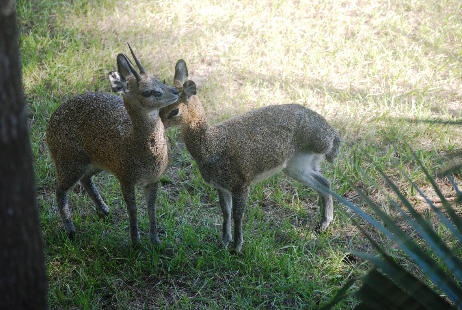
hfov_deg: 8.1
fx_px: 3276
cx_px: 231
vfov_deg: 5.4
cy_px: 155
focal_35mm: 255
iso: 400
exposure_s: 1/160
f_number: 4.5
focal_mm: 170
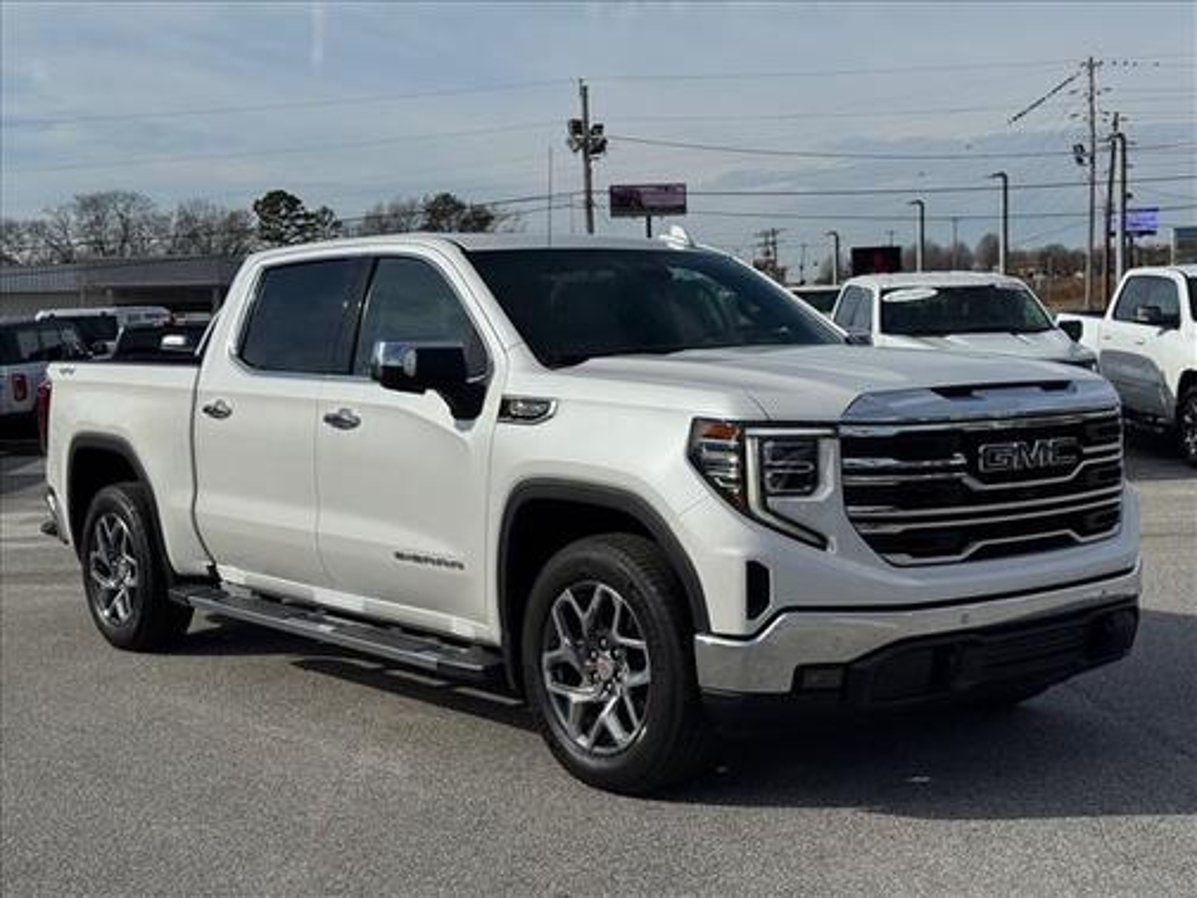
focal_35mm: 48
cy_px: 449
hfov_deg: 39.7
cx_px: 598
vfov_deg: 30.3
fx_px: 1660
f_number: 1.78
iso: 64
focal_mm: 6.76
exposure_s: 1/10526
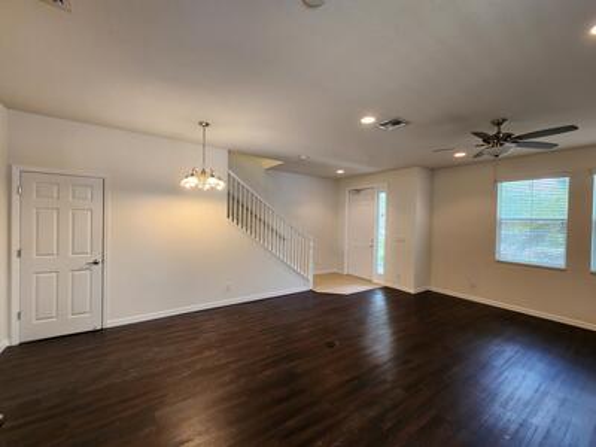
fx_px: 224
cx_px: 298
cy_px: 224
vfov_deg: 89.9
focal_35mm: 13
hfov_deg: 106.2
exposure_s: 1/60
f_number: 2.2
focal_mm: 2.2
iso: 200
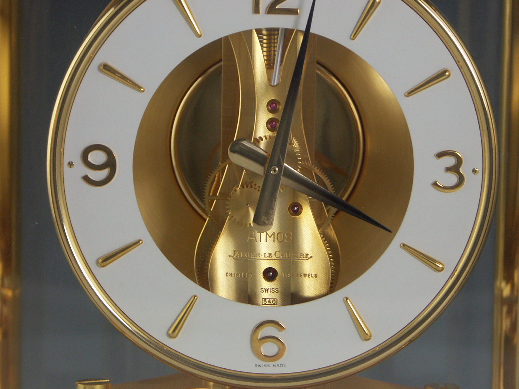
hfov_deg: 12.5
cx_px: 288
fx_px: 2369
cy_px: 192
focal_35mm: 158
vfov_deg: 9.4
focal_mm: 28.68
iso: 100
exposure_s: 1/160
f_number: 3.5
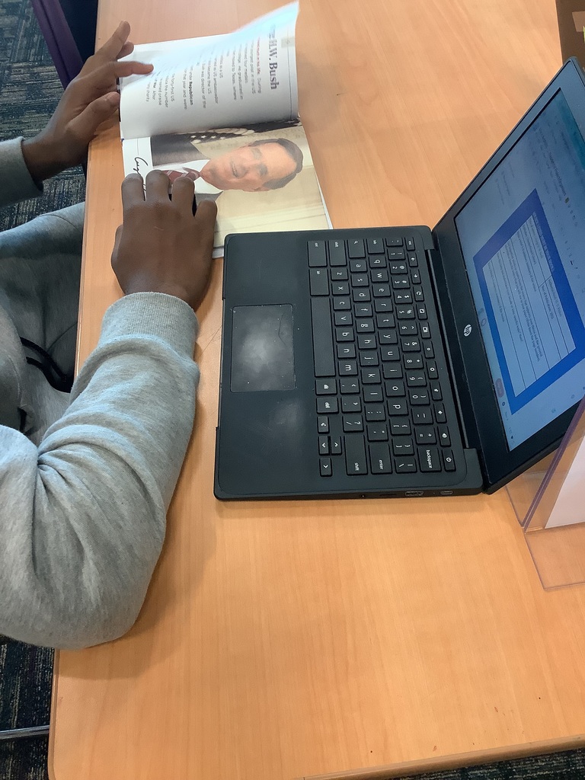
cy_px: 390
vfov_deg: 58.4
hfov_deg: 45.4
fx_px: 699
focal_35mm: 31
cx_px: 292
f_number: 2.4
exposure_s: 1/60
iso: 125
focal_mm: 3.3
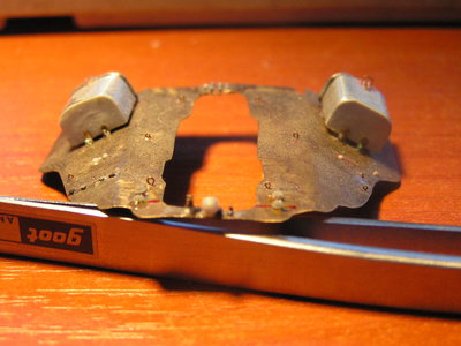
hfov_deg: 29.0
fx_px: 892
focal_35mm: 67
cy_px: 173
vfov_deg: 21.9
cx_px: 230
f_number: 3.2
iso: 160
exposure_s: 1/100
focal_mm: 11.1
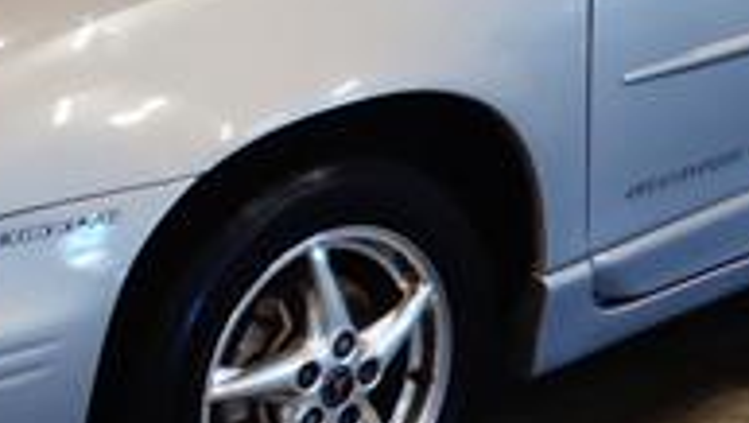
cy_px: 12
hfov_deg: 21.1
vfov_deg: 11.9
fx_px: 2008
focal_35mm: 101
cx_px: 376
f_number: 3.5
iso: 64
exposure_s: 1/10
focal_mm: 5
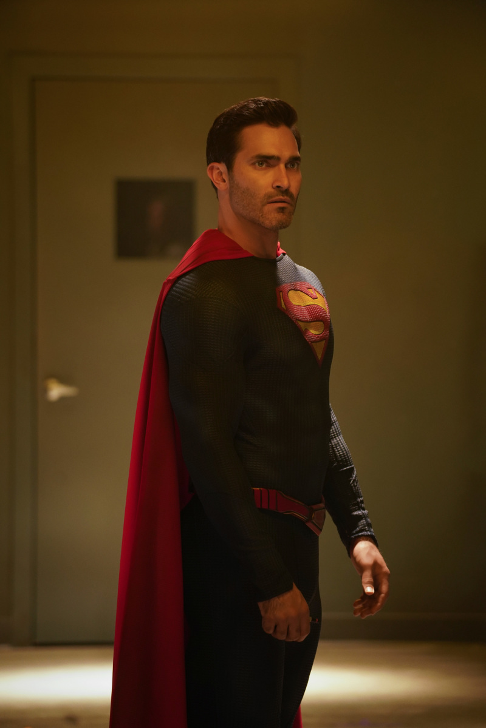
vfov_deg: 11.8
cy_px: 364
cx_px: 243
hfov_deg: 7.9
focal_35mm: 174
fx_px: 3523
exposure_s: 1/80
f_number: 4
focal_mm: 174
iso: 1600
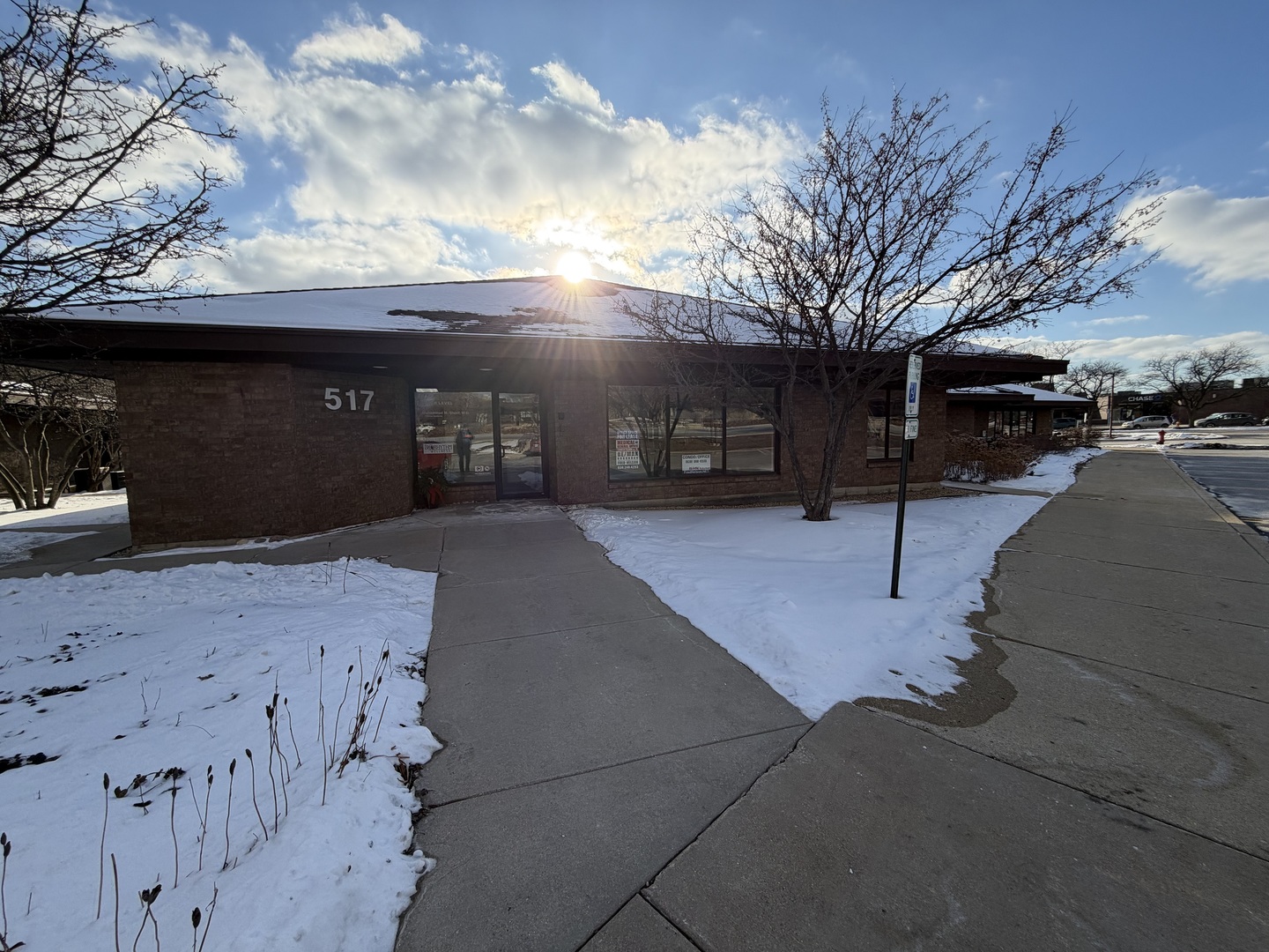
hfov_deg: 102.1
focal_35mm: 14
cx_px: 634
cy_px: 476
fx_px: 513
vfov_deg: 85.7
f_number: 2.2
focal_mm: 2.22
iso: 25
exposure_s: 1/985
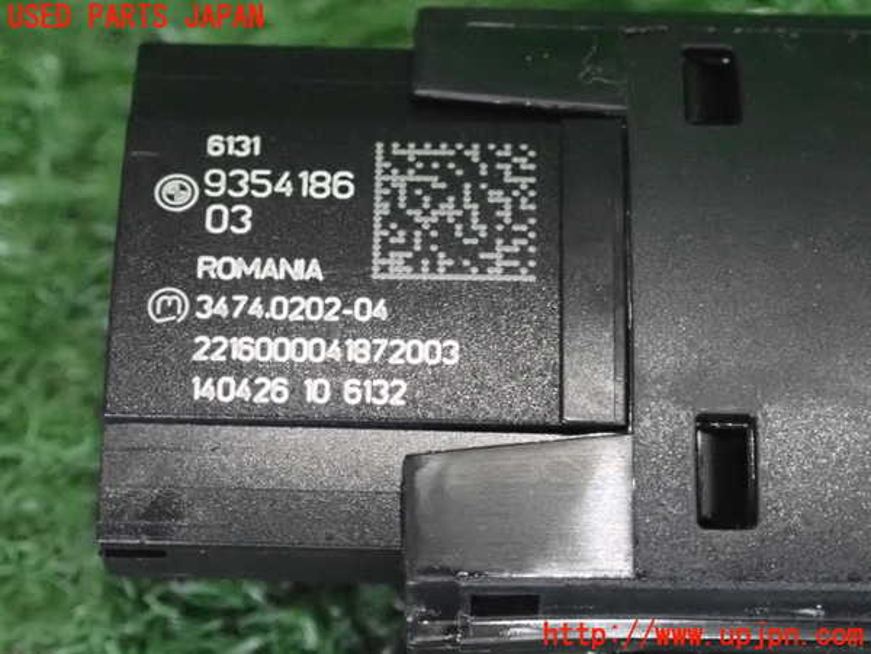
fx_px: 2365
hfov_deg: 20.9
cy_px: 327
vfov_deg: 15.7
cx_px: 436
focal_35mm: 94
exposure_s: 1/100
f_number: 4.7
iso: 6400
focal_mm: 16.79
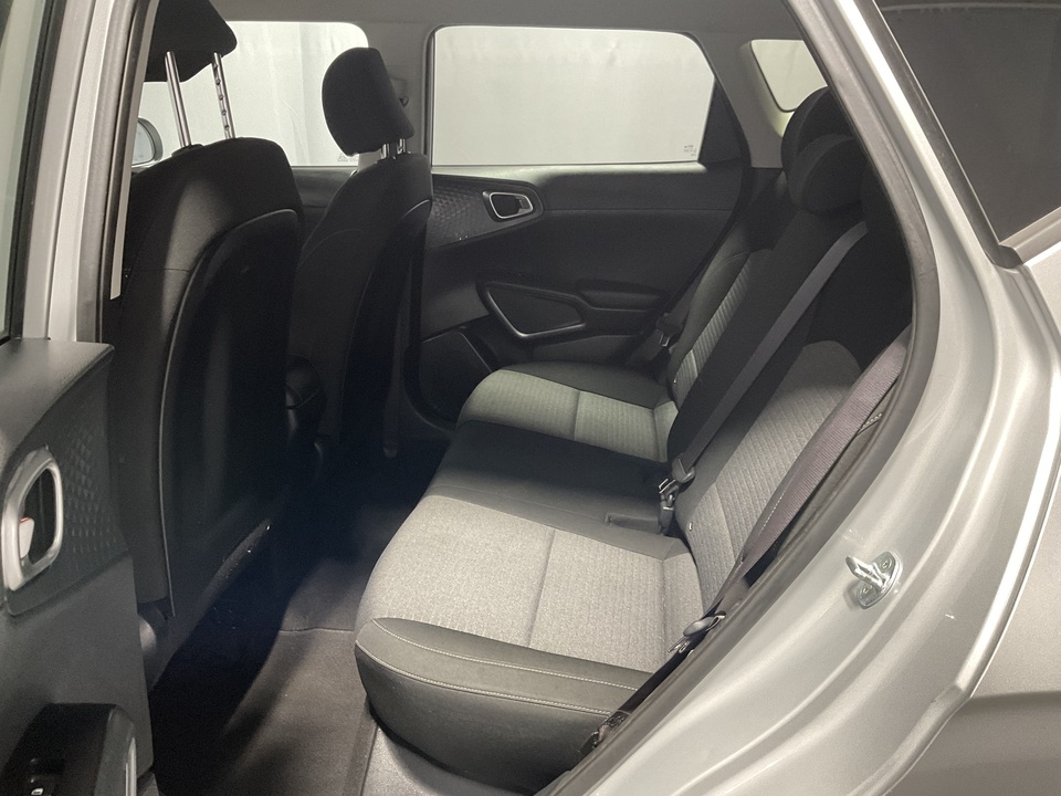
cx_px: 530
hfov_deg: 61.7
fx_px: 889
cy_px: 398
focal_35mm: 29
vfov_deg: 48.2
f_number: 1.8
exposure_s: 1/50
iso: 125
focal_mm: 3
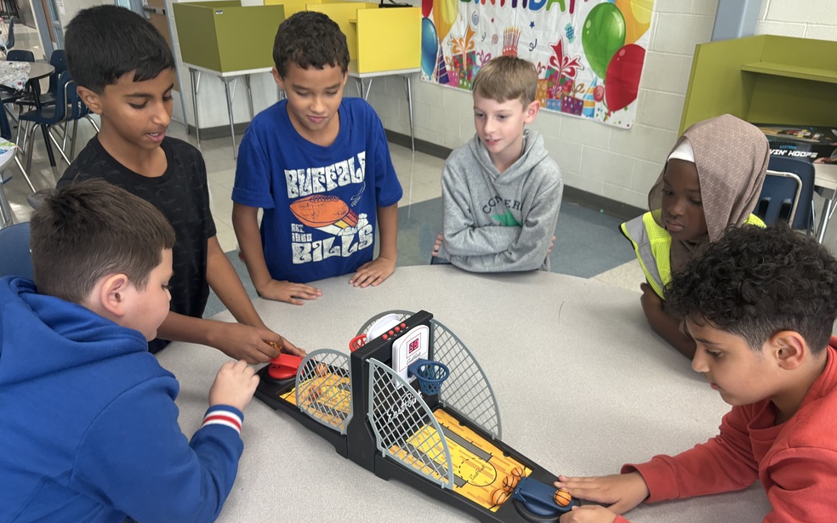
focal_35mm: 28
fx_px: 639
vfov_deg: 44.3
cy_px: 310
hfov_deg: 66.5
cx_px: 423
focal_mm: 5.96
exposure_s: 1/60
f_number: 1.6
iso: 125
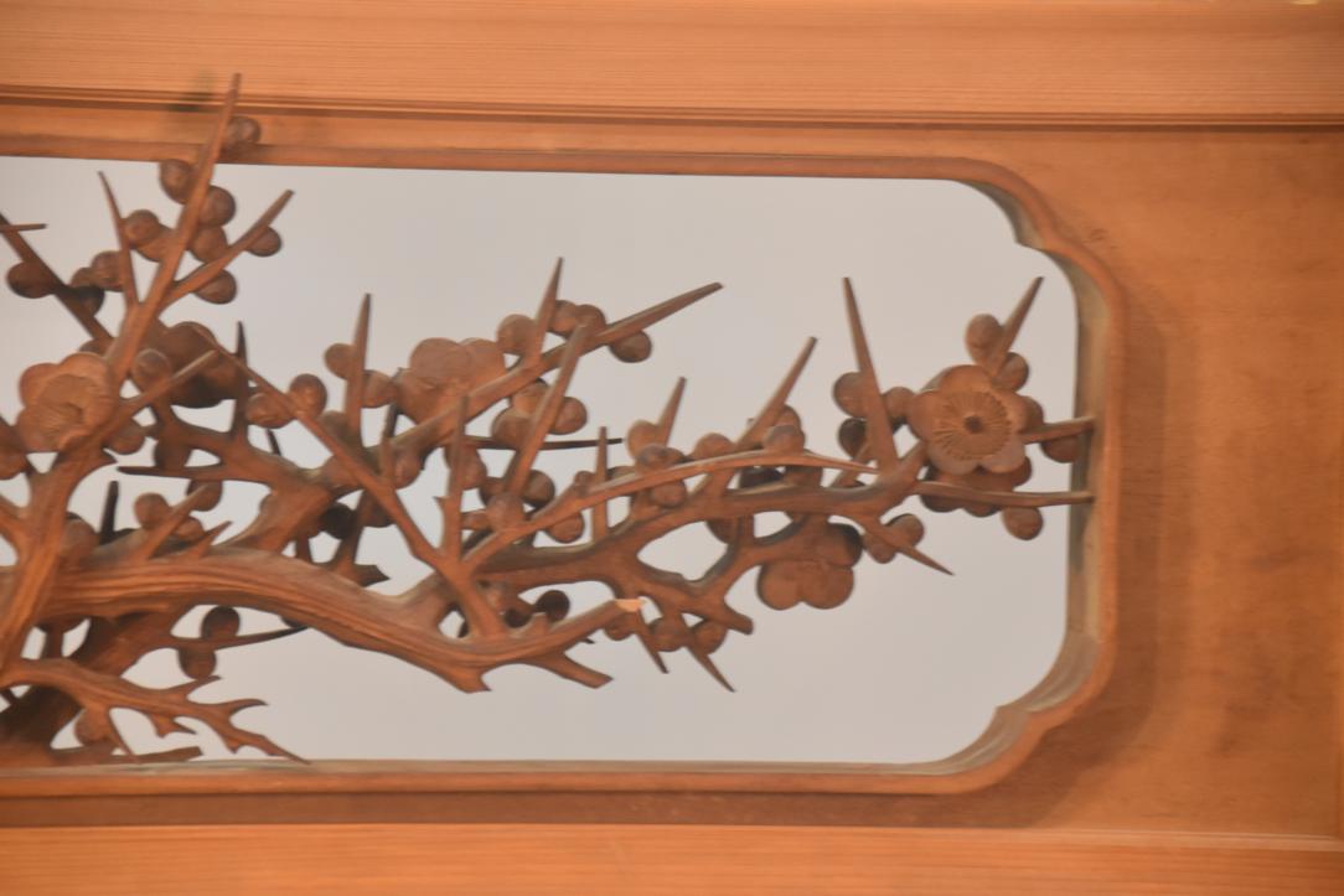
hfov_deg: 10.5
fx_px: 7280
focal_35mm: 195
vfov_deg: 7.0
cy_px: 448
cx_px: 672
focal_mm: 130
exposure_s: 1/60
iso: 2000
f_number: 6
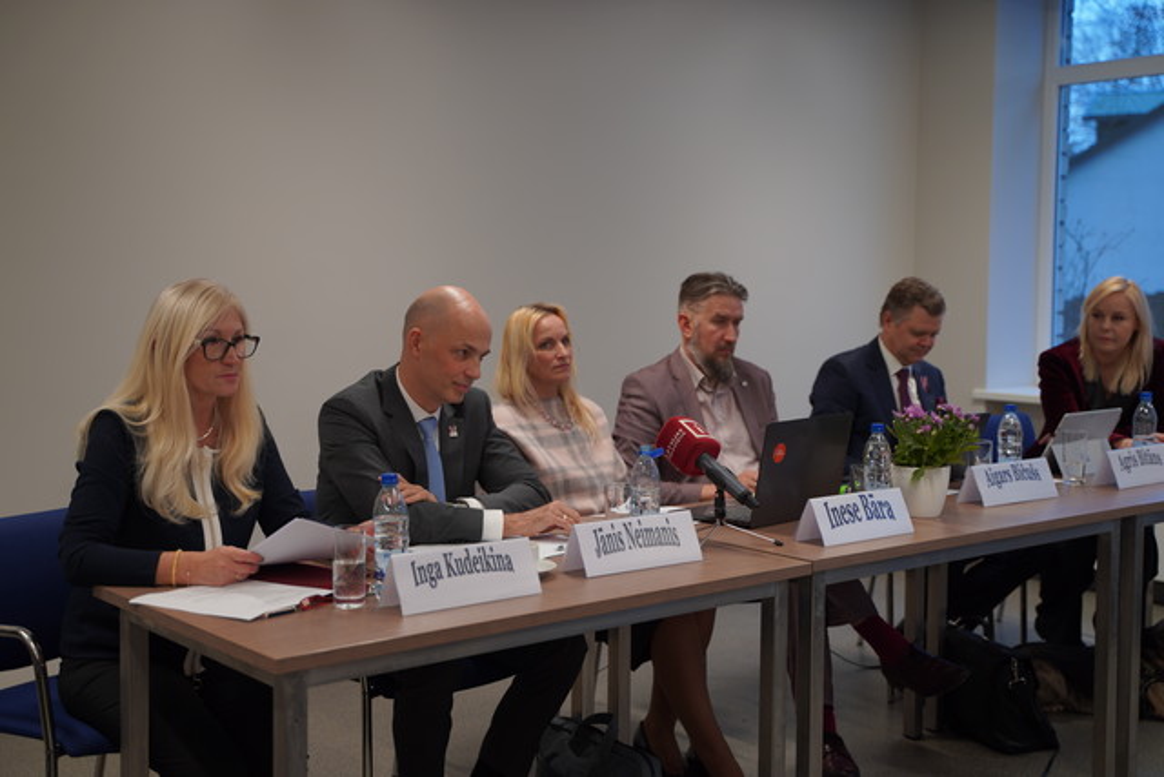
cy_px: 388
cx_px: 582
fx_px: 1520
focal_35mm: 47
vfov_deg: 28.7
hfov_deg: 41.9
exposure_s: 1/50
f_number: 2.8
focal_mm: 47
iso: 125
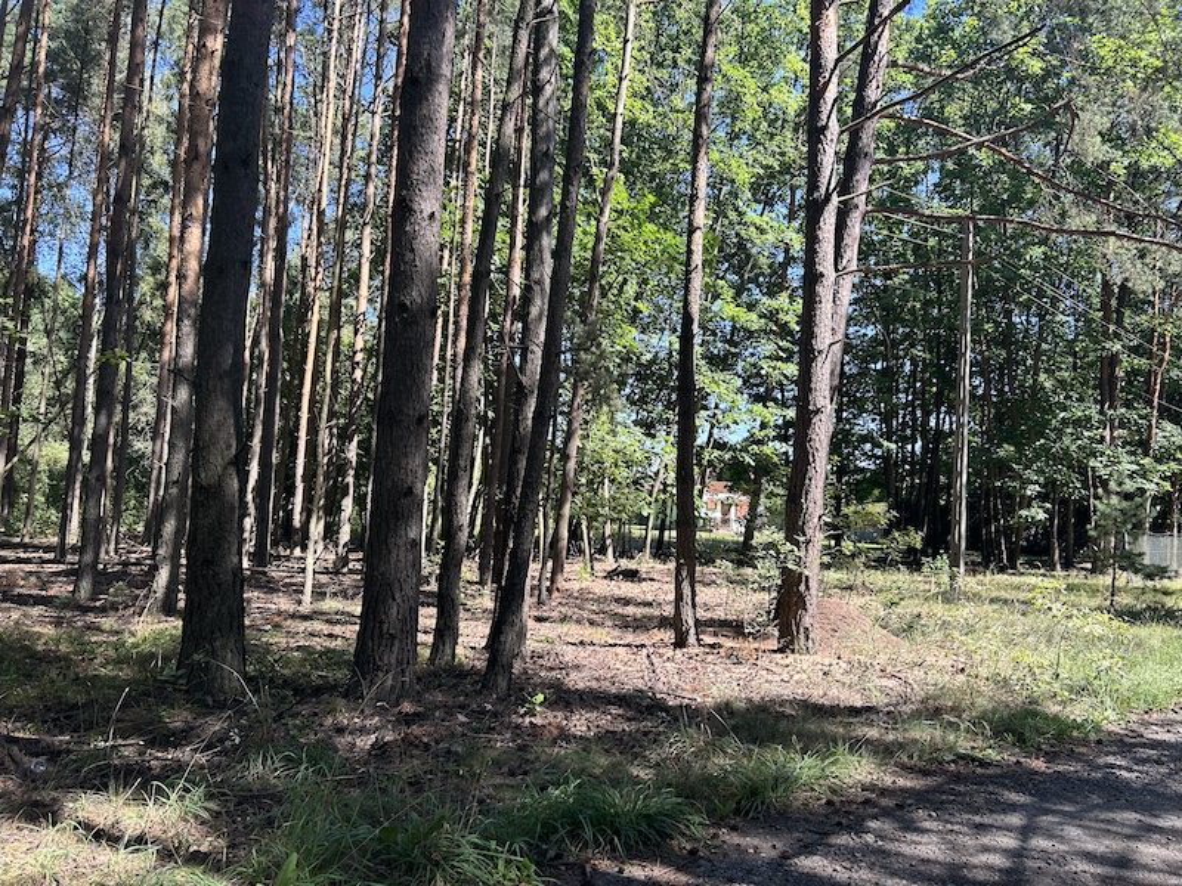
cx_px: 591
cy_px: 443
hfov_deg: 67.3
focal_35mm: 26
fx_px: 888
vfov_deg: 53.1
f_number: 1.5
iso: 50
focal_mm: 5.7
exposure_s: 1/464
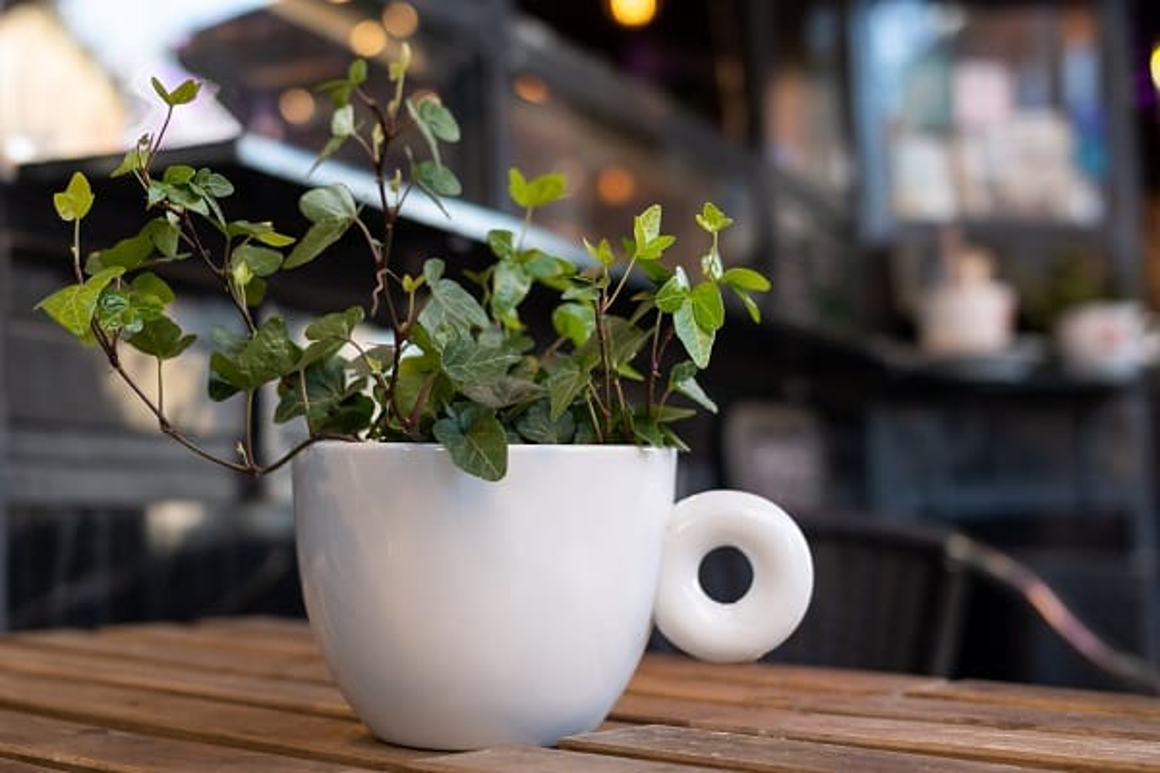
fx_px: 1933
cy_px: 386
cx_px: 580
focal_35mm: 60
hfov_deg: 33.4
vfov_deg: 22.6
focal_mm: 40
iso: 100
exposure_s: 1/160
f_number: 2.8
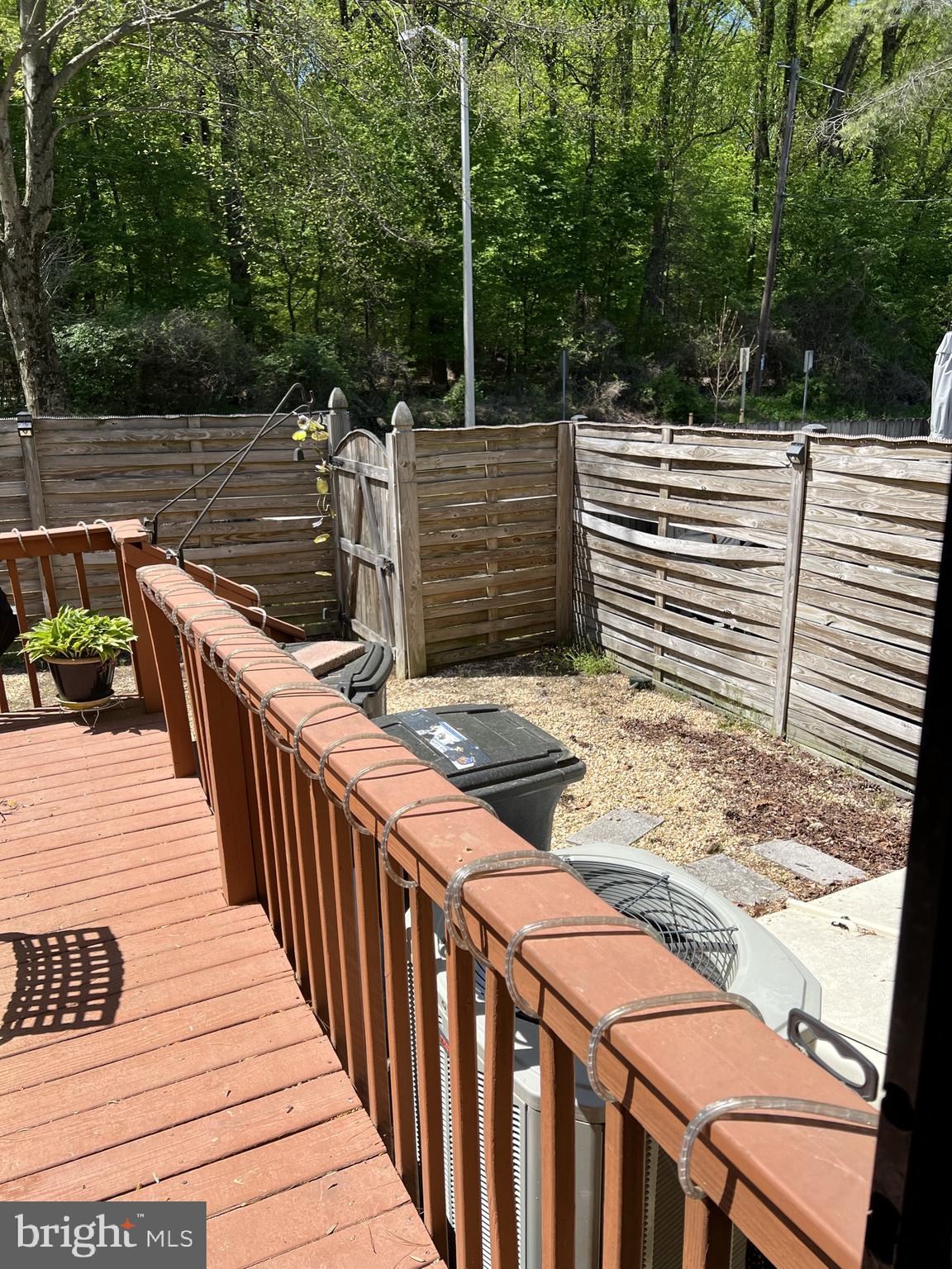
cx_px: 476
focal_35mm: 26
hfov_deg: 53.1
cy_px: 634
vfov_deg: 67.3
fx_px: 953
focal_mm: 5.7
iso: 50
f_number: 1.5
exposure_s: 1/3077
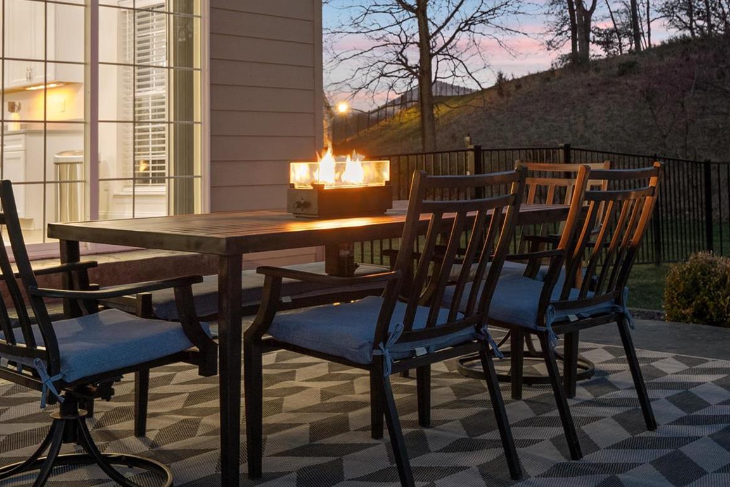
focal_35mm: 50
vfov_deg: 26.9
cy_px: 186
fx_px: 1014
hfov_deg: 39.5
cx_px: 321
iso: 400
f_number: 4
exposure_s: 1.3
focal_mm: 18
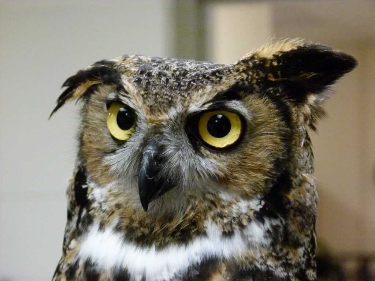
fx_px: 1603
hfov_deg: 13.3
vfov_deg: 10.0
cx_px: 188
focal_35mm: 148
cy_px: 140
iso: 800
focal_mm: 26.7
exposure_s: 1/50
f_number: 3.7
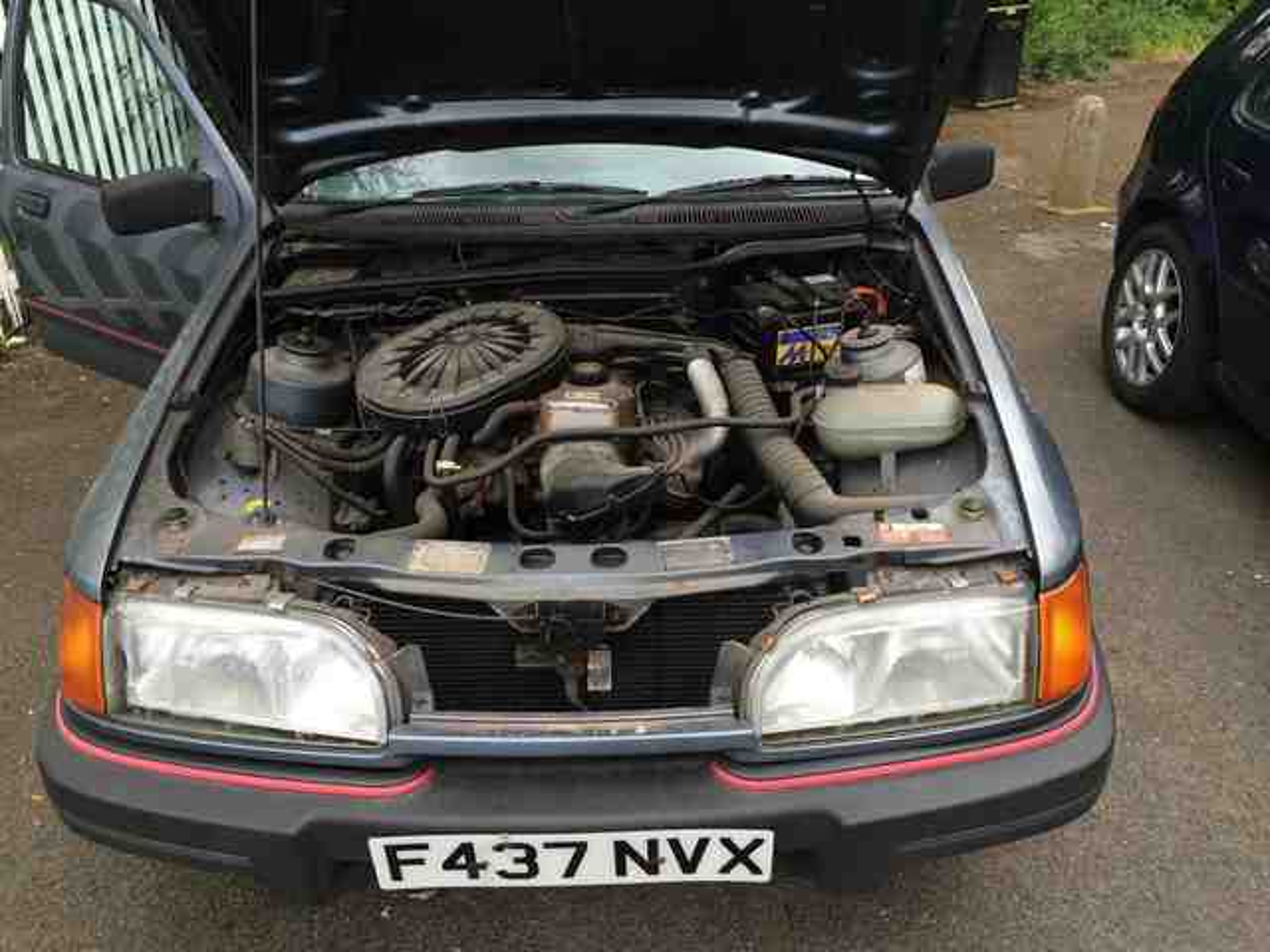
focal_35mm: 29
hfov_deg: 61.7
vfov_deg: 48.2
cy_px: 476
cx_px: 635
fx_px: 1064
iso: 40
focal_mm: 4.15
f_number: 2.2
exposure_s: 1/120
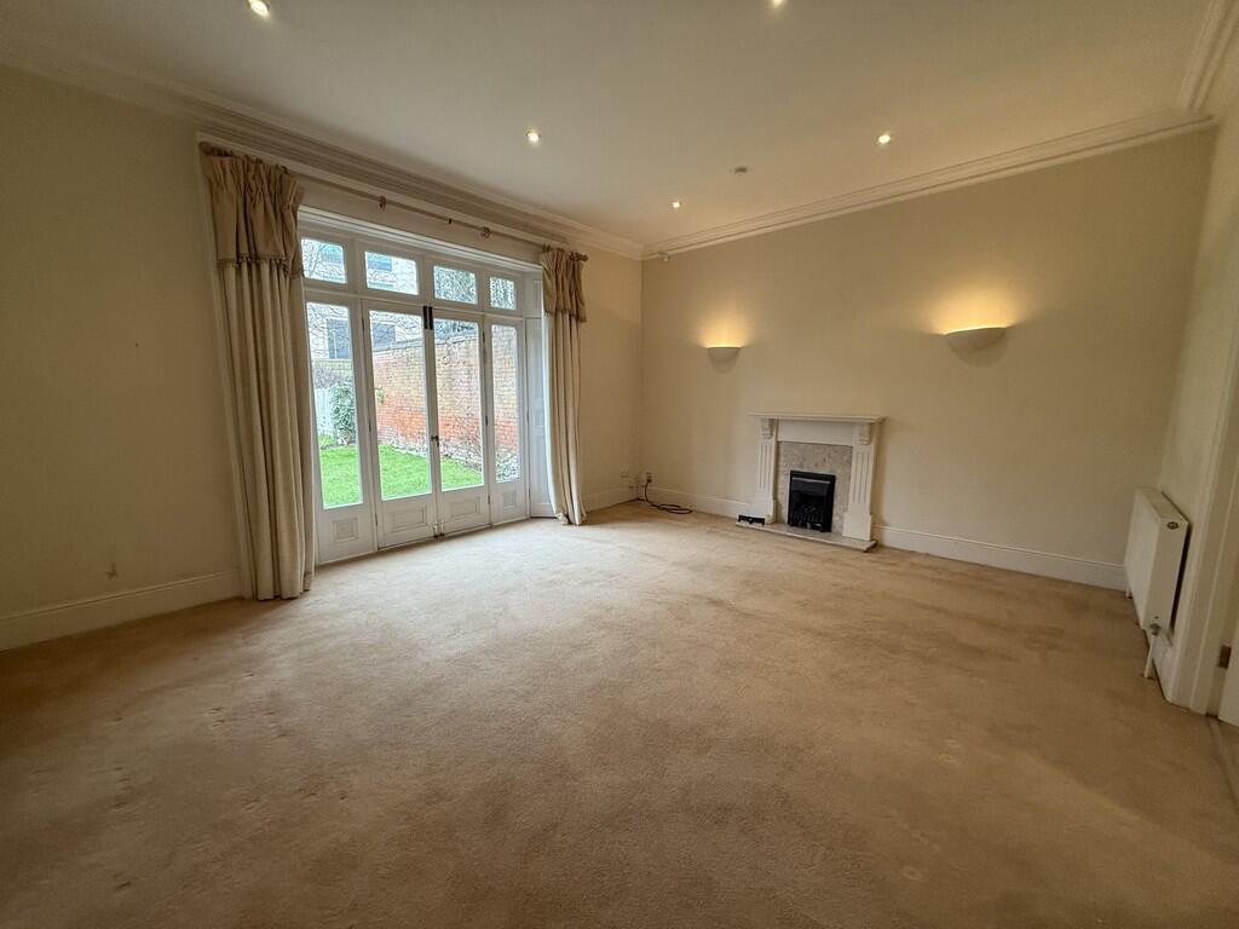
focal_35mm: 14
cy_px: 464
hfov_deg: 102.1
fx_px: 501
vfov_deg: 85.7
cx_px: 620
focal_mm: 2.22
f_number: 2.2
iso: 160
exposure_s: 1/100
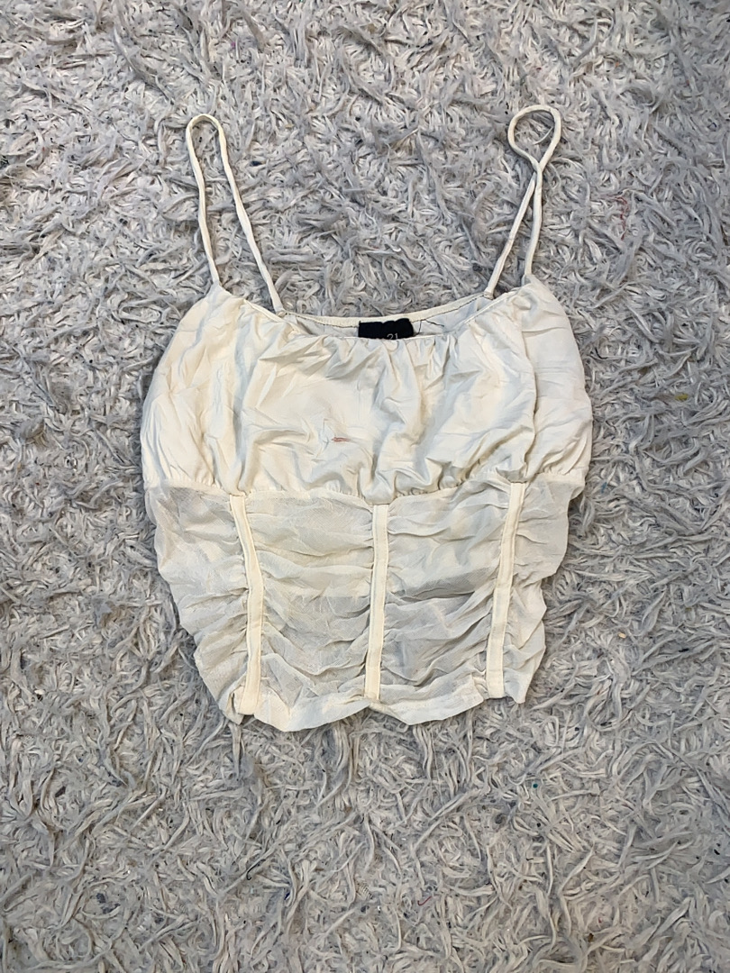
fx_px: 731
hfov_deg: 53.1
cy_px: 486
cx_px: 365
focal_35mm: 26
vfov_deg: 67.3
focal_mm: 4.25
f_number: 1.8
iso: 25
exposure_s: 1/100
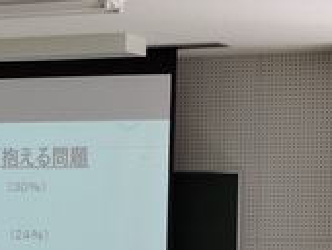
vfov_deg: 8.4
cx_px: 102
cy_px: 317
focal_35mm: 176
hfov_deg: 11.2
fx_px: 1690
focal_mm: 10.7
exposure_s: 1/40
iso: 100
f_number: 4.2
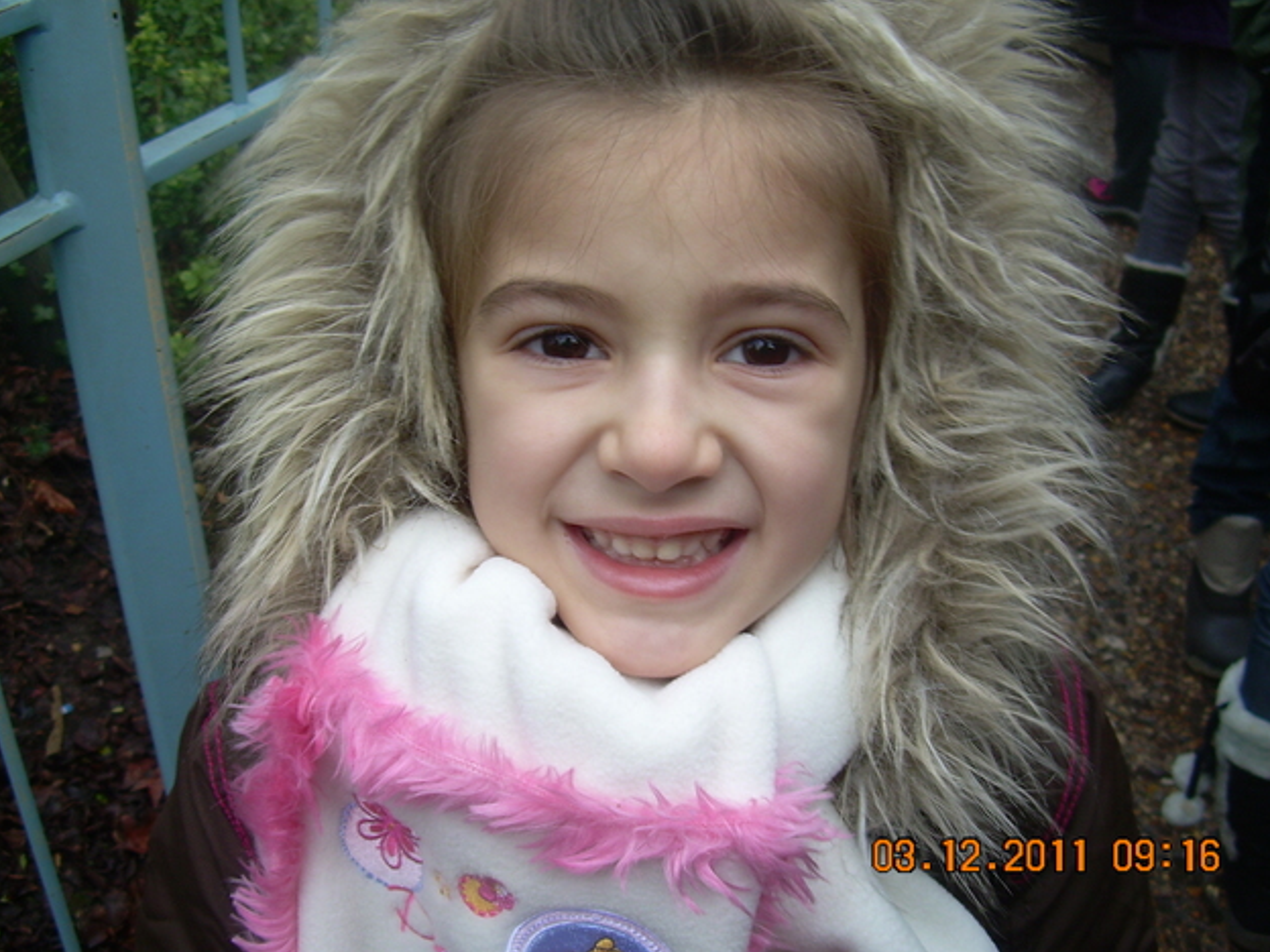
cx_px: 625
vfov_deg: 36.8
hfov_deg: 47.9
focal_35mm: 39
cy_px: 470
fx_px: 1431
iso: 50
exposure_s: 1/46.2
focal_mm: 6.3
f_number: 2.8
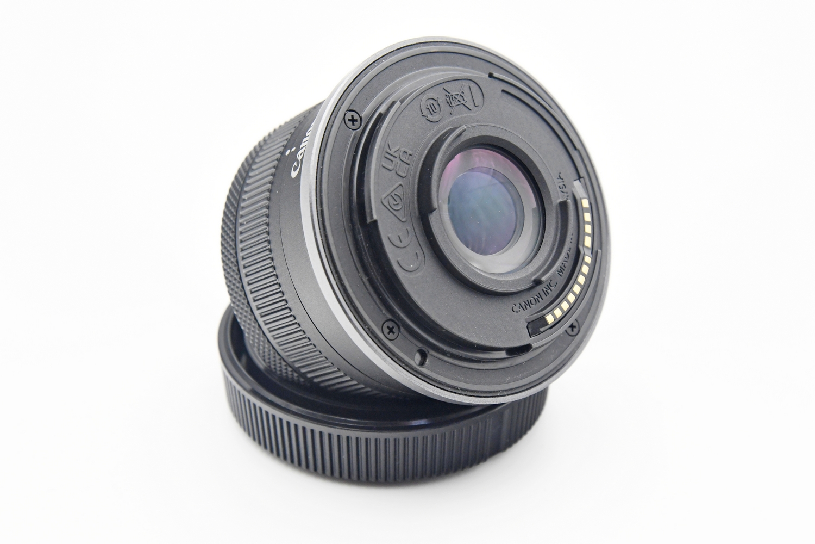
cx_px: 408
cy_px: 272
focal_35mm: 84
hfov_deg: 24.2
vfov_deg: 16.3
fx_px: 1902
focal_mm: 56
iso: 1600
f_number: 8
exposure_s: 1/100
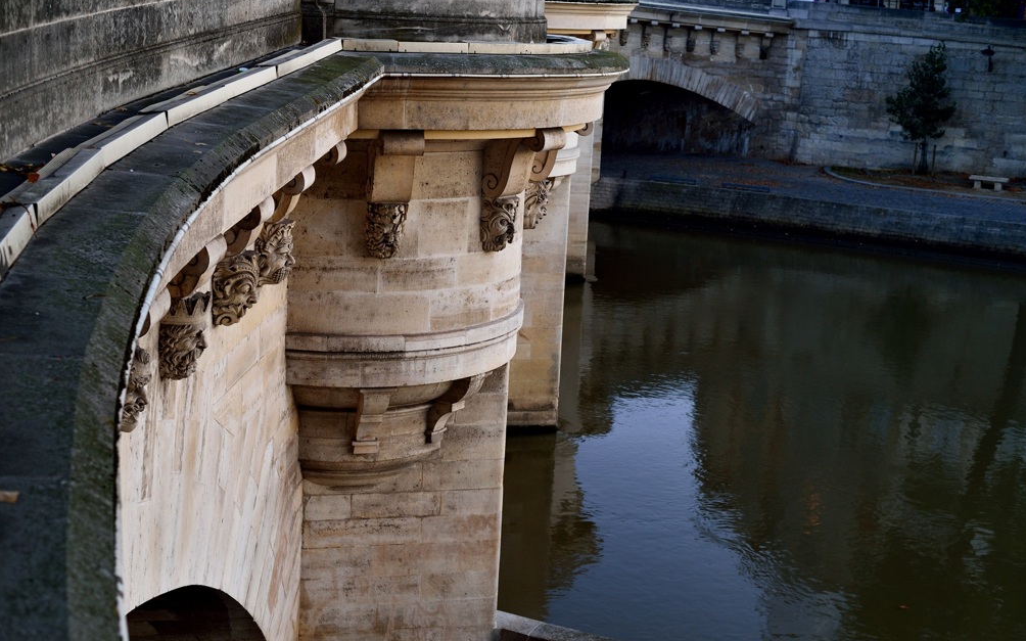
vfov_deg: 24.9
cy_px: 311
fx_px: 1454
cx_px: 506
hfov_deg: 38.9
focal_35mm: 52
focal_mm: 50
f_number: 4
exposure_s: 1/20
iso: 400
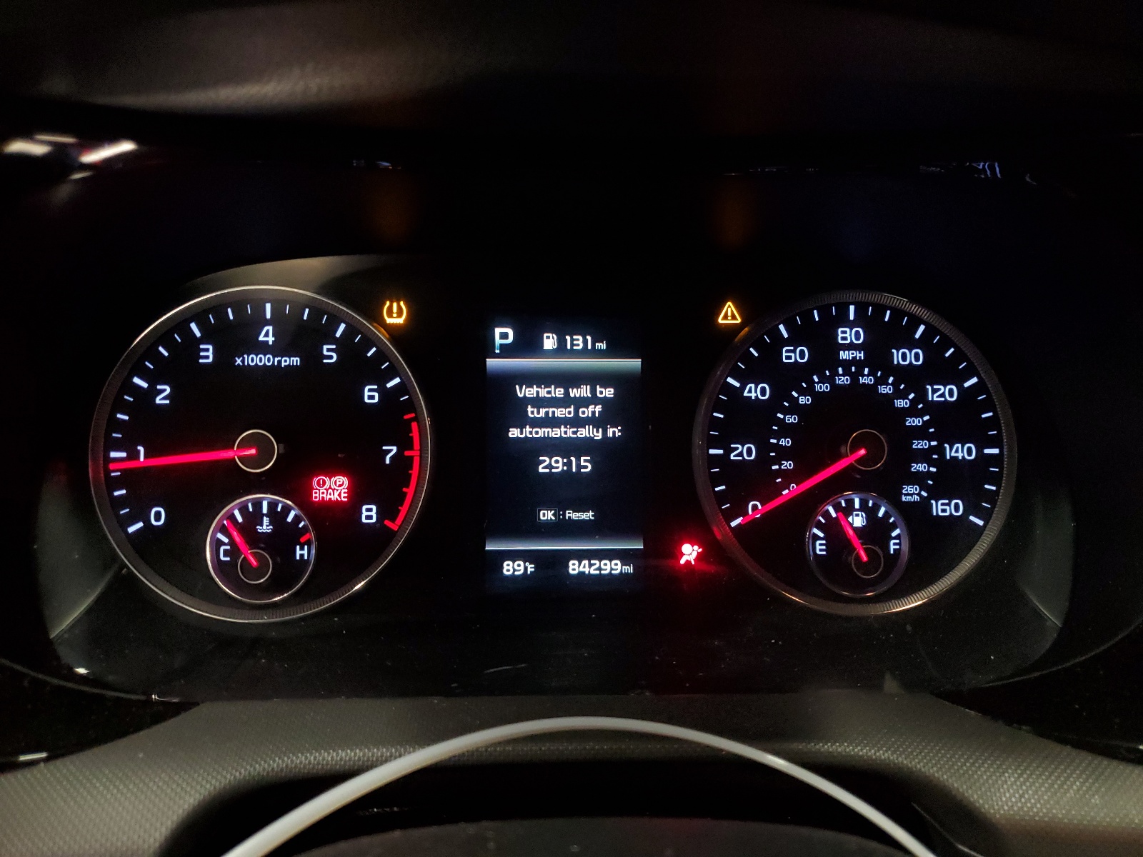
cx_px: 572
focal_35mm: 26
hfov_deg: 67.3
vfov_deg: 53.1
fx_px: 859
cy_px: 428
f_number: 1.5
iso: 315
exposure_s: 1/33
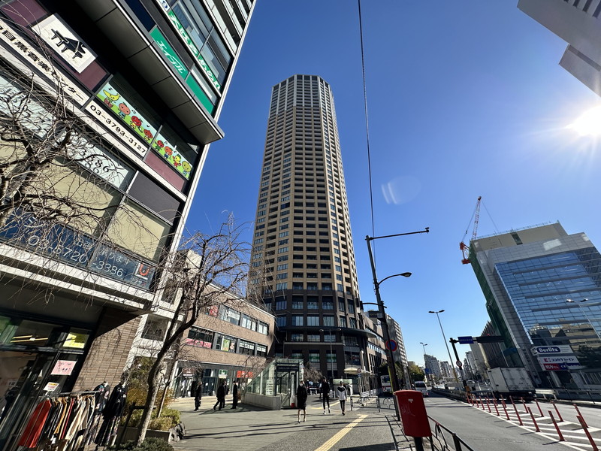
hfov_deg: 102.1
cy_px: 226
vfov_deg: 85.7
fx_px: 243
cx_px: 300
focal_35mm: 14
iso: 50
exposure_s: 1/1916
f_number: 2.2
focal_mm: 2.22
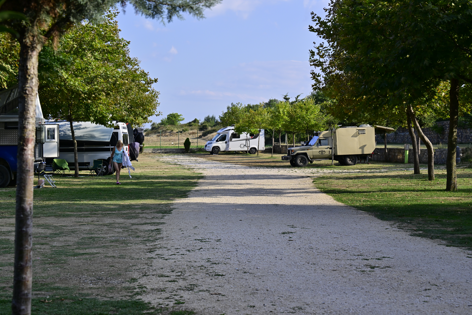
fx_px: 918
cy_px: 158
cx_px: 236
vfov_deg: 19.5
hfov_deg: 28.8
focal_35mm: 70
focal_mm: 70
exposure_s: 1/1000
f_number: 8
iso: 400
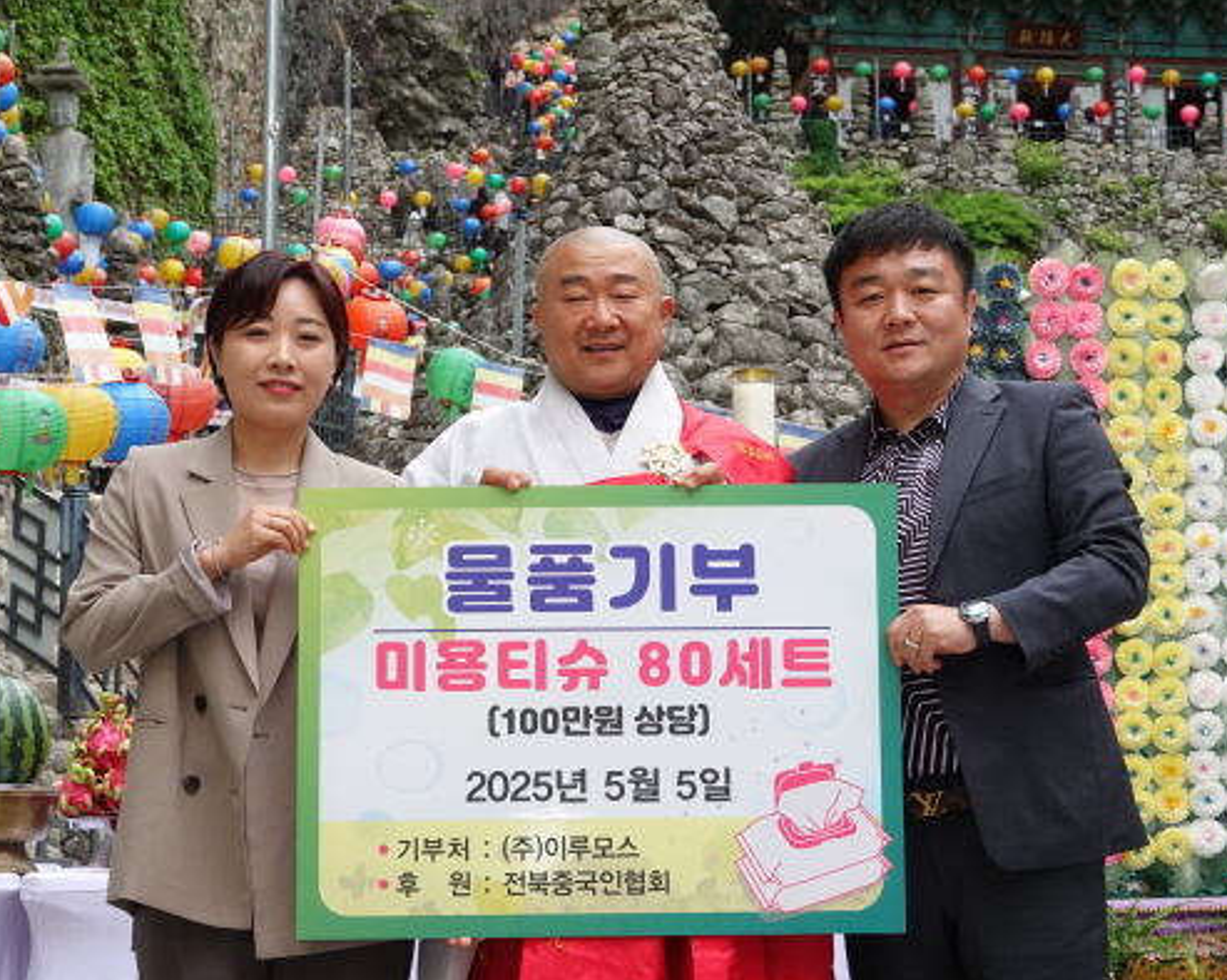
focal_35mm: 80
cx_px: 615
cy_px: 488
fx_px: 2904
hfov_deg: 23.9
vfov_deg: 19.2
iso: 320
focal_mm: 25.61
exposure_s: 1/125
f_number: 5.6
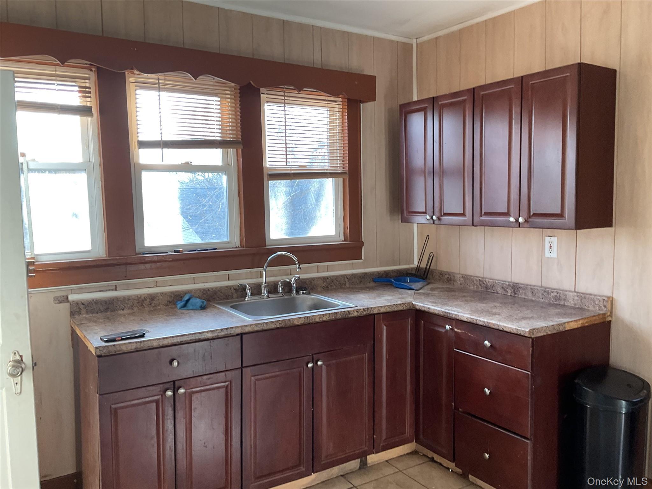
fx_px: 546
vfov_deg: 48.2
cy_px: 244
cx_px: 326
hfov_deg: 61.7
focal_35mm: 29
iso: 40
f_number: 1.8
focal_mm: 3
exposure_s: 1/60
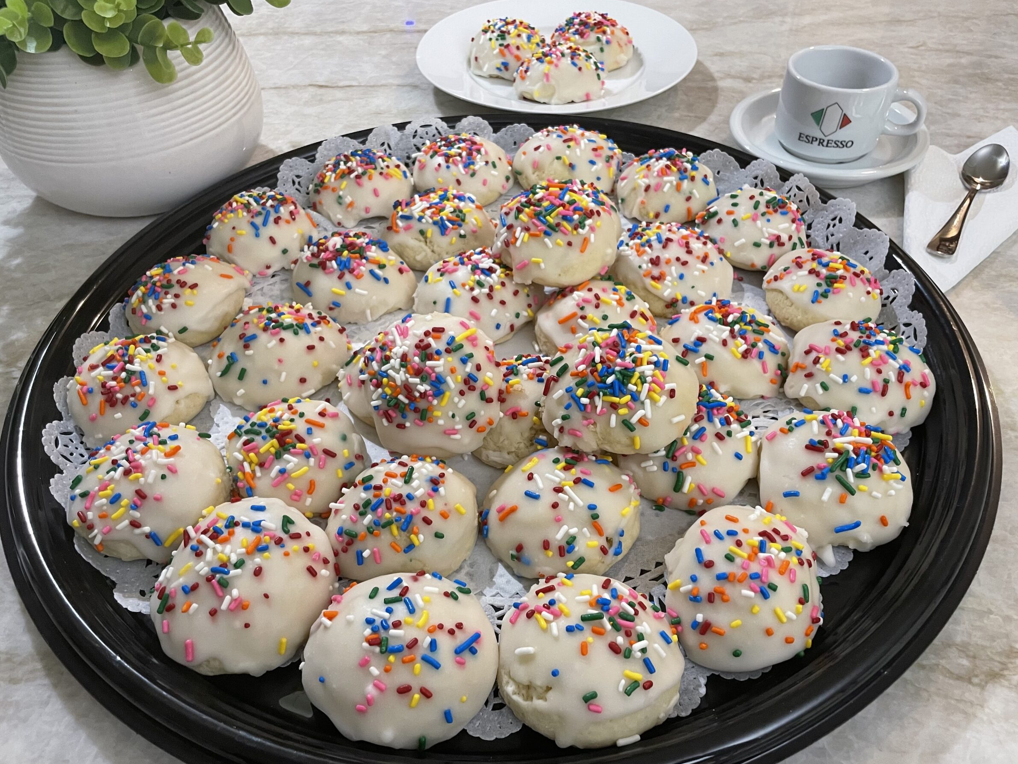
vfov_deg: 49.7
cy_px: 407
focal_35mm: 28
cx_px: 513
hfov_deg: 63.4
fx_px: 823
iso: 250
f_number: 1.6
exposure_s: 1/60
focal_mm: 4.2
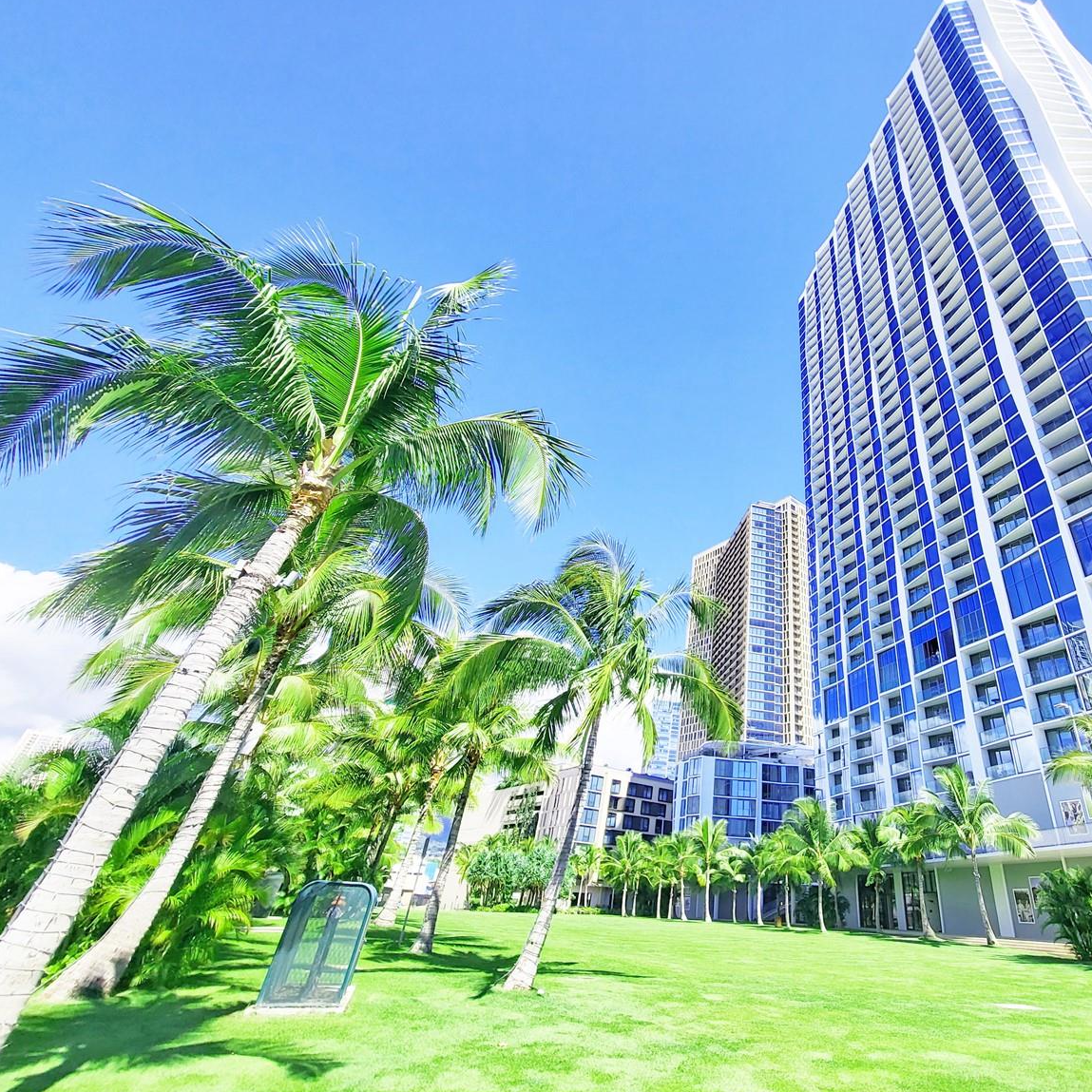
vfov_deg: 87.4
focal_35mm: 16
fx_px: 571
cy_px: 529
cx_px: 728
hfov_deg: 84.4
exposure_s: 1/818
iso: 32
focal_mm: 1.74
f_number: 2.2
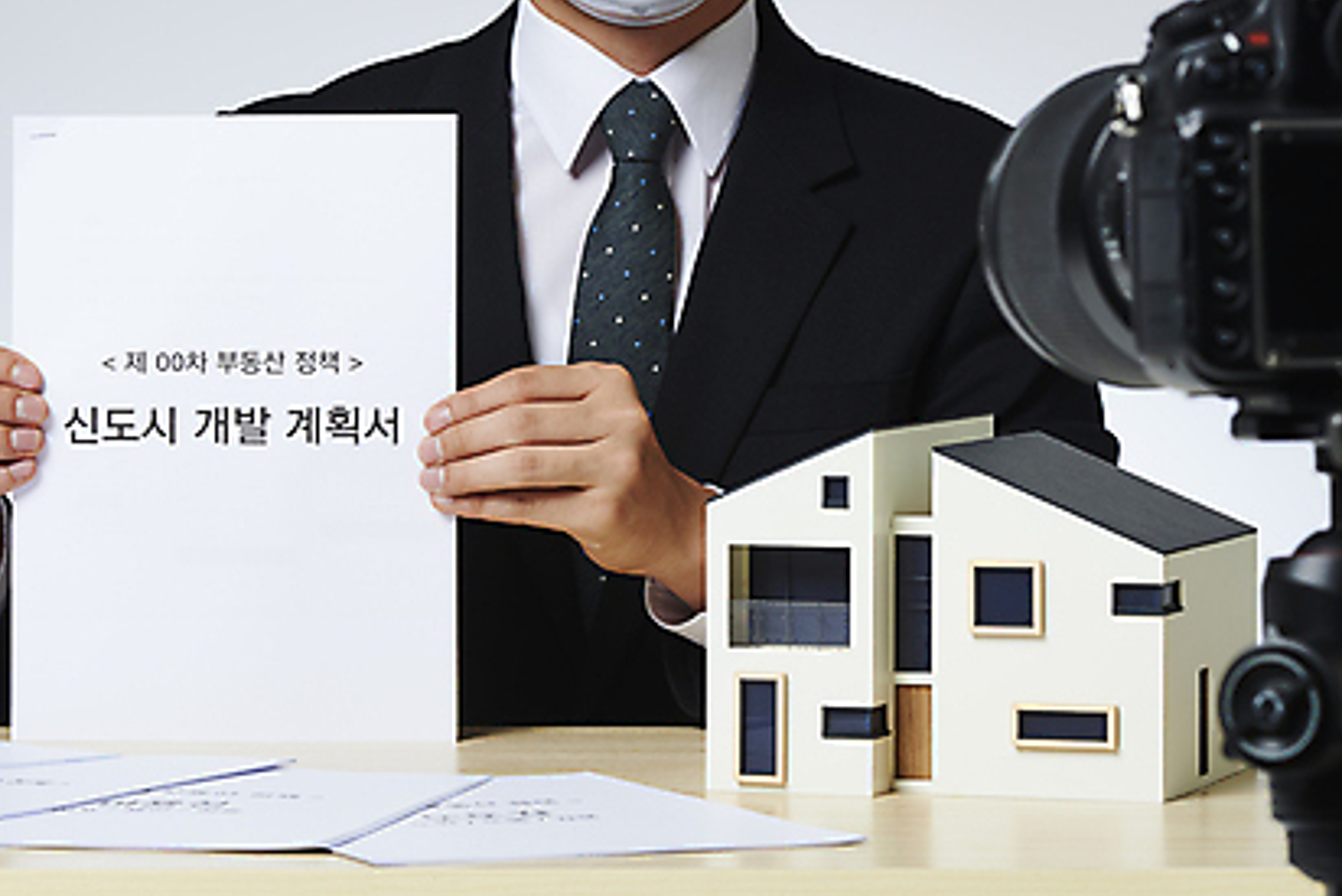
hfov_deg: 13.4
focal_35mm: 153
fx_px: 5705
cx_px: 609
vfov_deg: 9.0
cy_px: 349
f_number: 18
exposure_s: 1/125
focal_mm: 105
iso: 100
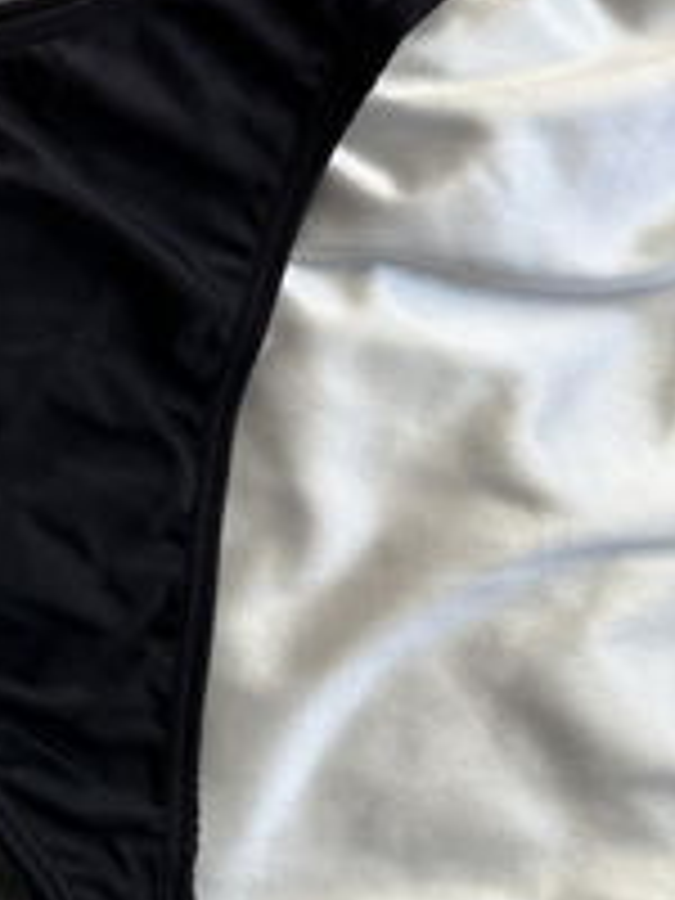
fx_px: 1664
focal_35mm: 64
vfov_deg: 27.7
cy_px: -88
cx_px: -216
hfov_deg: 20.8
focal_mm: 6.76
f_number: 1.78
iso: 80
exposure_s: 1/551
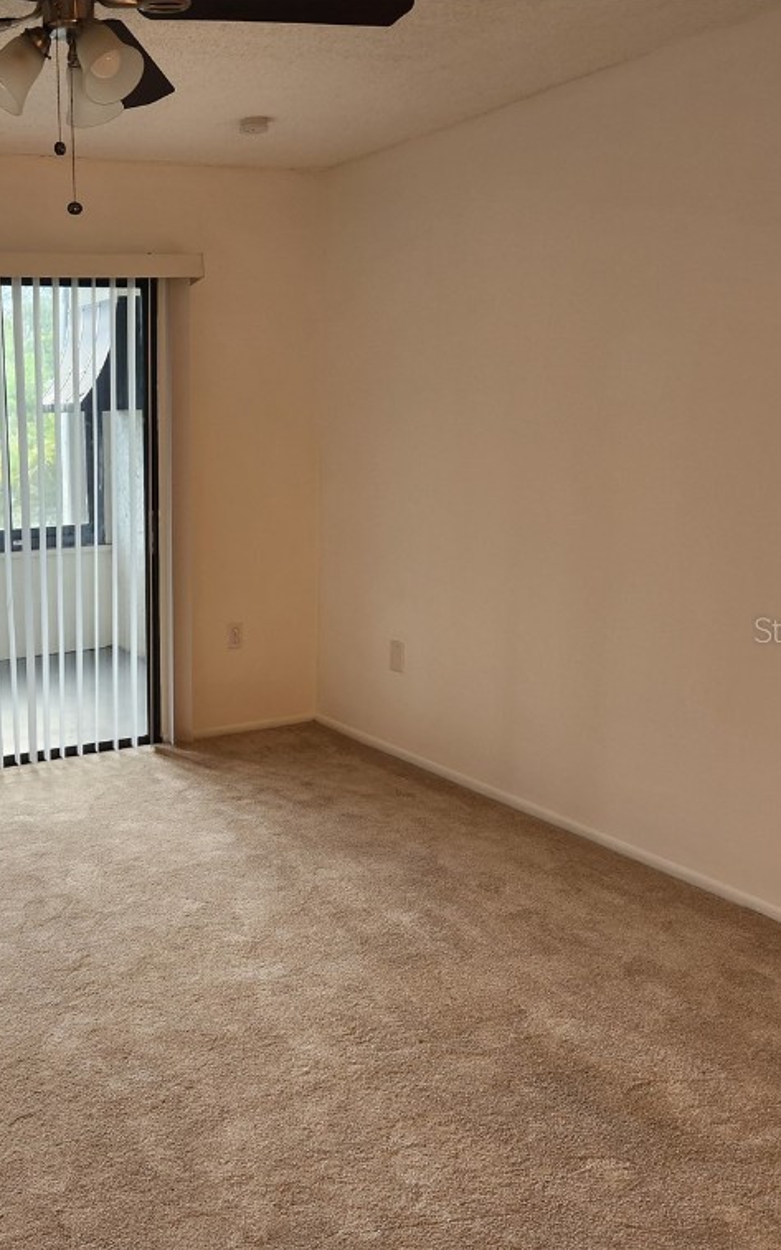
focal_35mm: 33
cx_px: 64
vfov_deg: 58.1
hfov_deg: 35.8
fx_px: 1124
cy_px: 629
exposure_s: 1/120
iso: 100
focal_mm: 5.4
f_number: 1.8
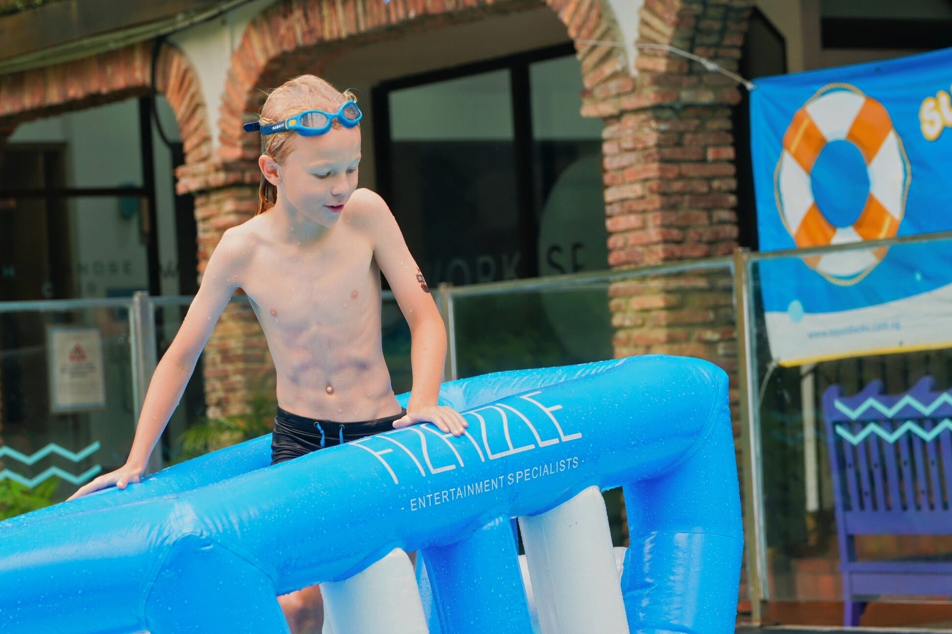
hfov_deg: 14.9
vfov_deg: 9.9
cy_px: 409
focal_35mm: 138
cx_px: 446
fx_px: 3648
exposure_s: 1/250
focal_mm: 70
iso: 125
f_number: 3.5
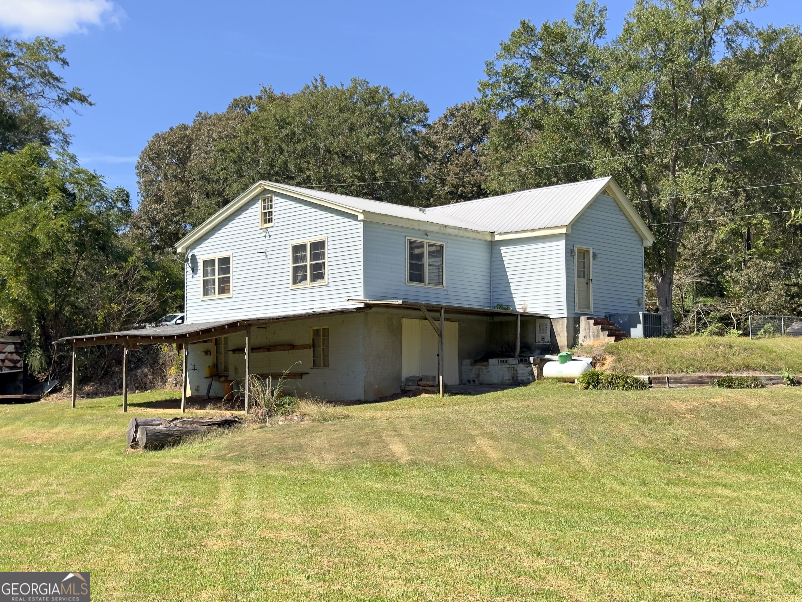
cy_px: 301
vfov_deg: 30.3
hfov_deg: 39.7
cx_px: 401
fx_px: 1112
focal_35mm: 48
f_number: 1.78
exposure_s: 1/2070
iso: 64
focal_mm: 6.86
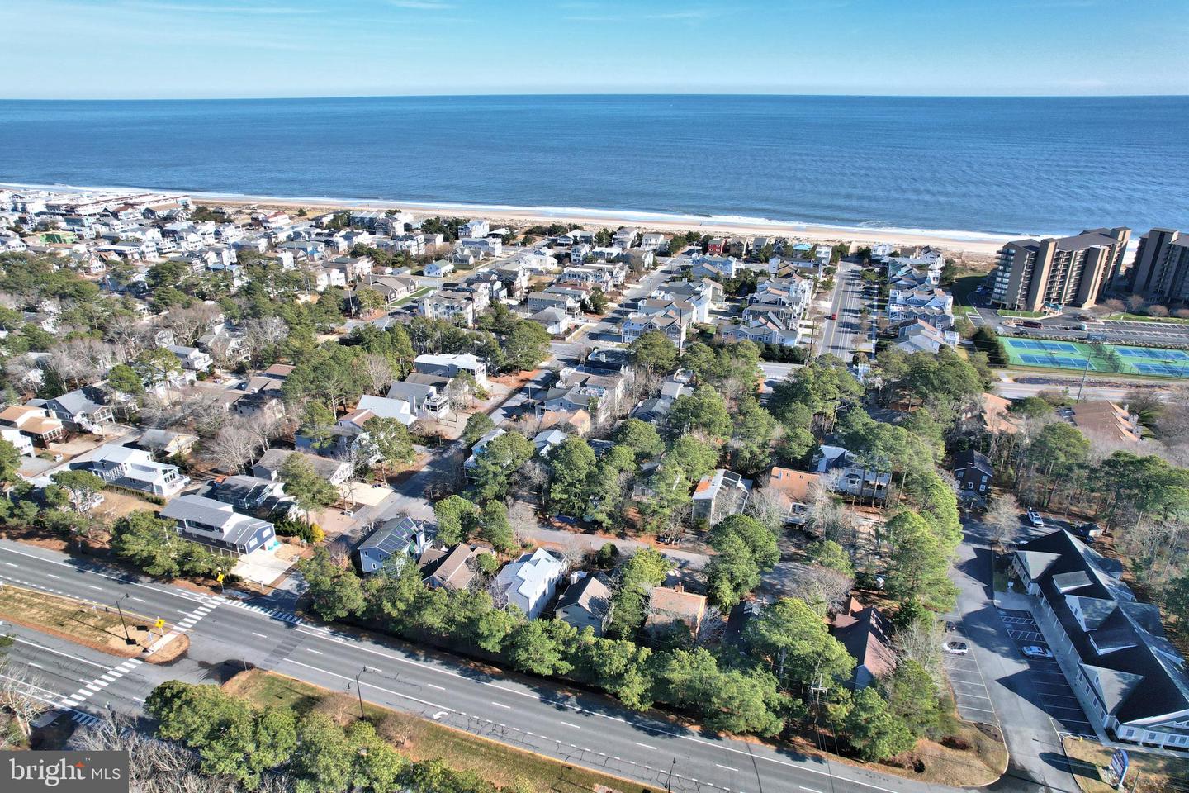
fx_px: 727
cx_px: 594
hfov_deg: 78.6
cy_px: 396
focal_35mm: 22
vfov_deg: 57.2
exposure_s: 1/1600
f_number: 2.8
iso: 100
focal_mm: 8.38
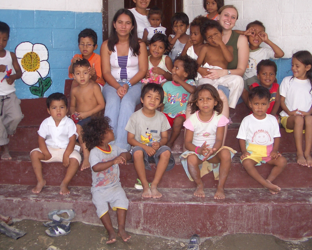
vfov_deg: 33.3
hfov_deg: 41.1
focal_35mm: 45
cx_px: 150
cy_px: 99
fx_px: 416
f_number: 2.6
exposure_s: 1/640
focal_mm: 5.8
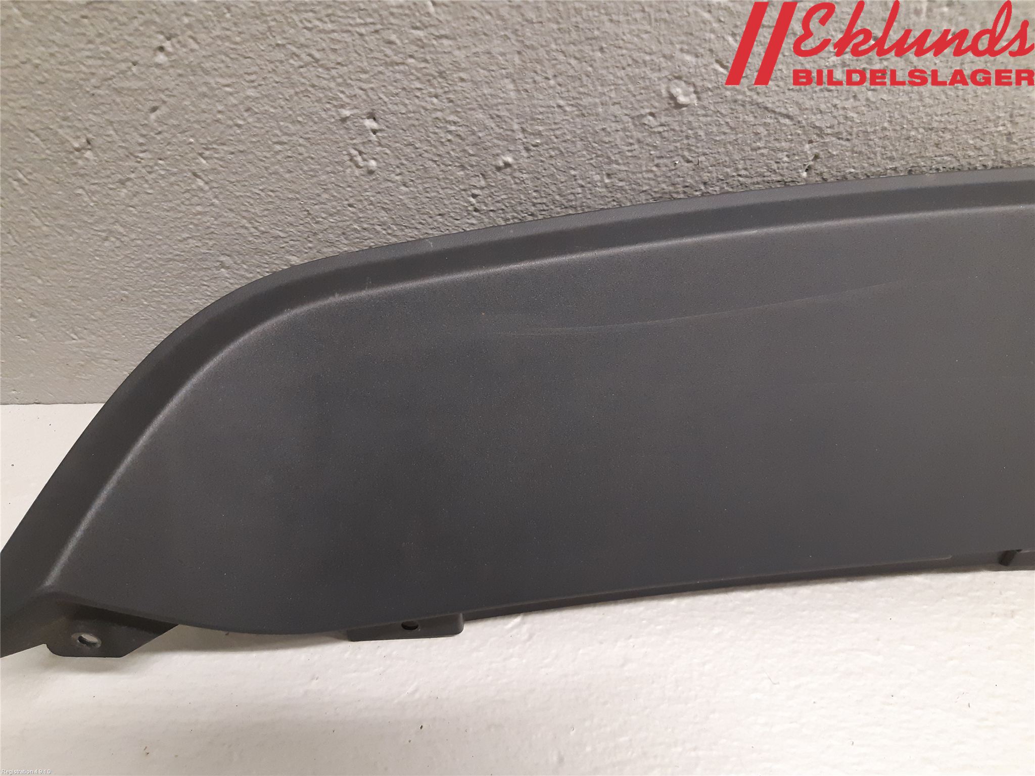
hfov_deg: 67.3
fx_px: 777
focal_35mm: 26
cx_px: 518
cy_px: 388
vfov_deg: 53.1
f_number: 1.7
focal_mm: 3.93
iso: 250
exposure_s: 1/33
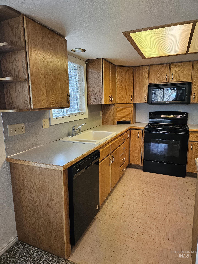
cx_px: 99
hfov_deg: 58.9
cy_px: 132
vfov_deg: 73.9
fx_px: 175
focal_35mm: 23
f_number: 1.8
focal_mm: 5.4
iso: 320
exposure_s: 1/359
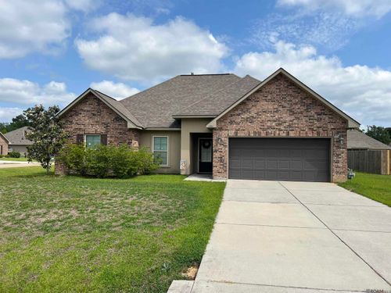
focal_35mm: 26
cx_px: 196
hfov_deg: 67.3
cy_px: 146
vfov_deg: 53.1
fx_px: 294
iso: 50
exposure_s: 1/4630
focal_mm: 5.7
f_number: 1.5
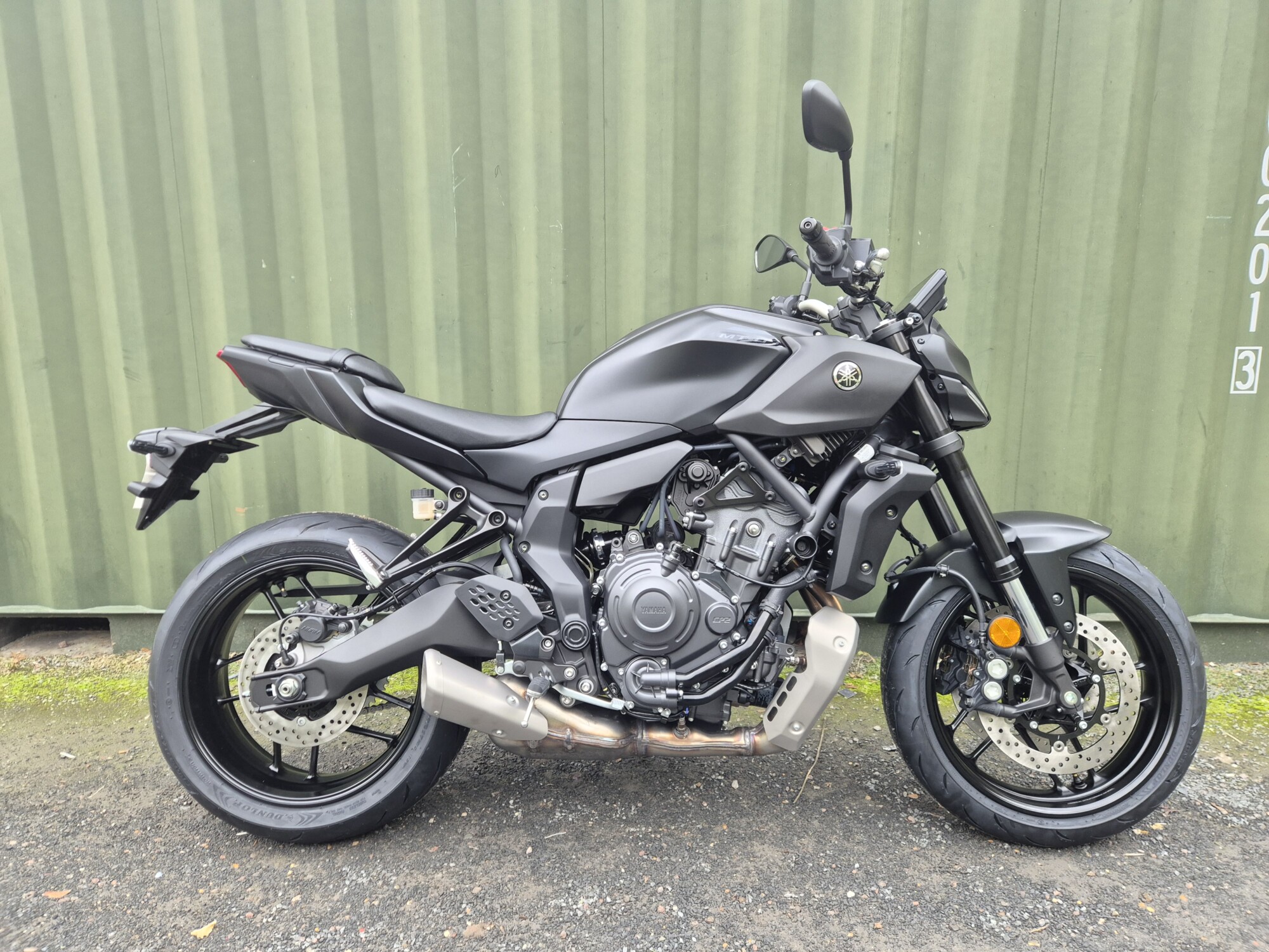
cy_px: 476
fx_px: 843
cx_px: 634
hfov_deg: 73.9
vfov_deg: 58.9
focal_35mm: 23
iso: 160
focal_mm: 5.4
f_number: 1.8
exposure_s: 1/180
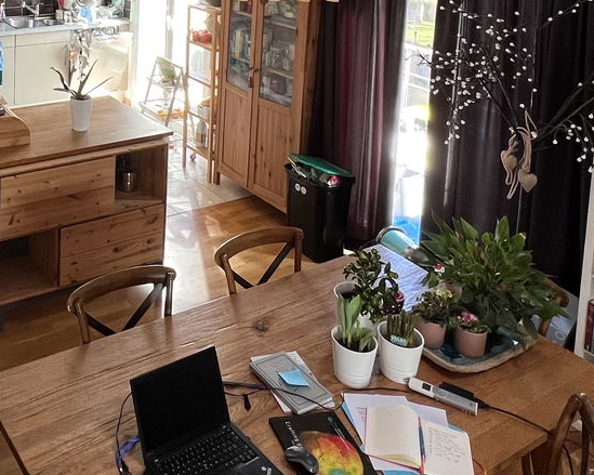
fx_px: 650
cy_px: -55
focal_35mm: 37
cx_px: 83
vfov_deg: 34.3
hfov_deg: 45.4
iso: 100
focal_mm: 1.57
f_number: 1.8
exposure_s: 1/99
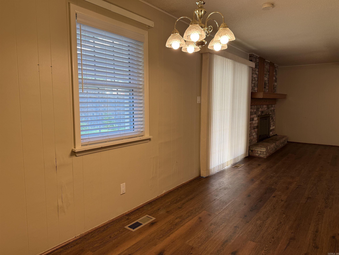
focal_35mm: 24
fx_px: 235
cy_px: 128
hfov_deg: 71.6
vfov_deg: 56.8
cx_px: 170
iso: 125
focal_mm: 6.76
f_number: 1.78
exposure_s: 1/120
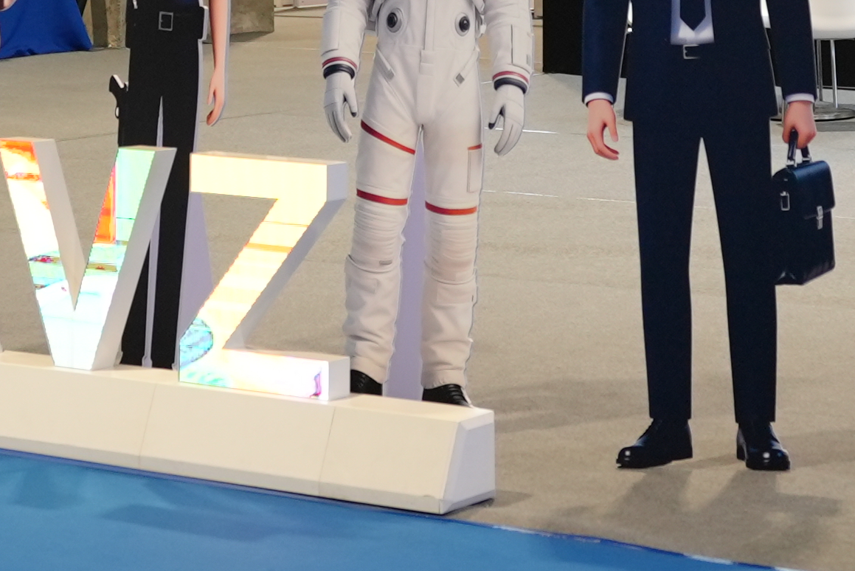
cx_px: 430
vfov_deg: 9.6
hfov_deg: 14.8
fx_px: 3303
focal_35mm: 139
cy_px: -320
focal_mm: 38
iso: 1000
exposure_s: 1/250
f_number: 2.8
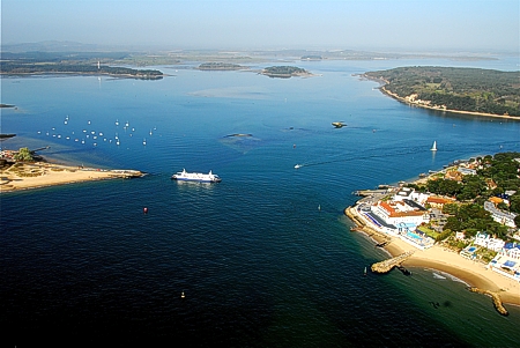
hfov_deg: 57.2
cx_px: 260
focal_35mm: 33
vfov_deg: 40.1
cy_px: 174
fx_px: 477
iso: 160
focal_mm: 22
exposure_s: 1/500
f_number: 7.1
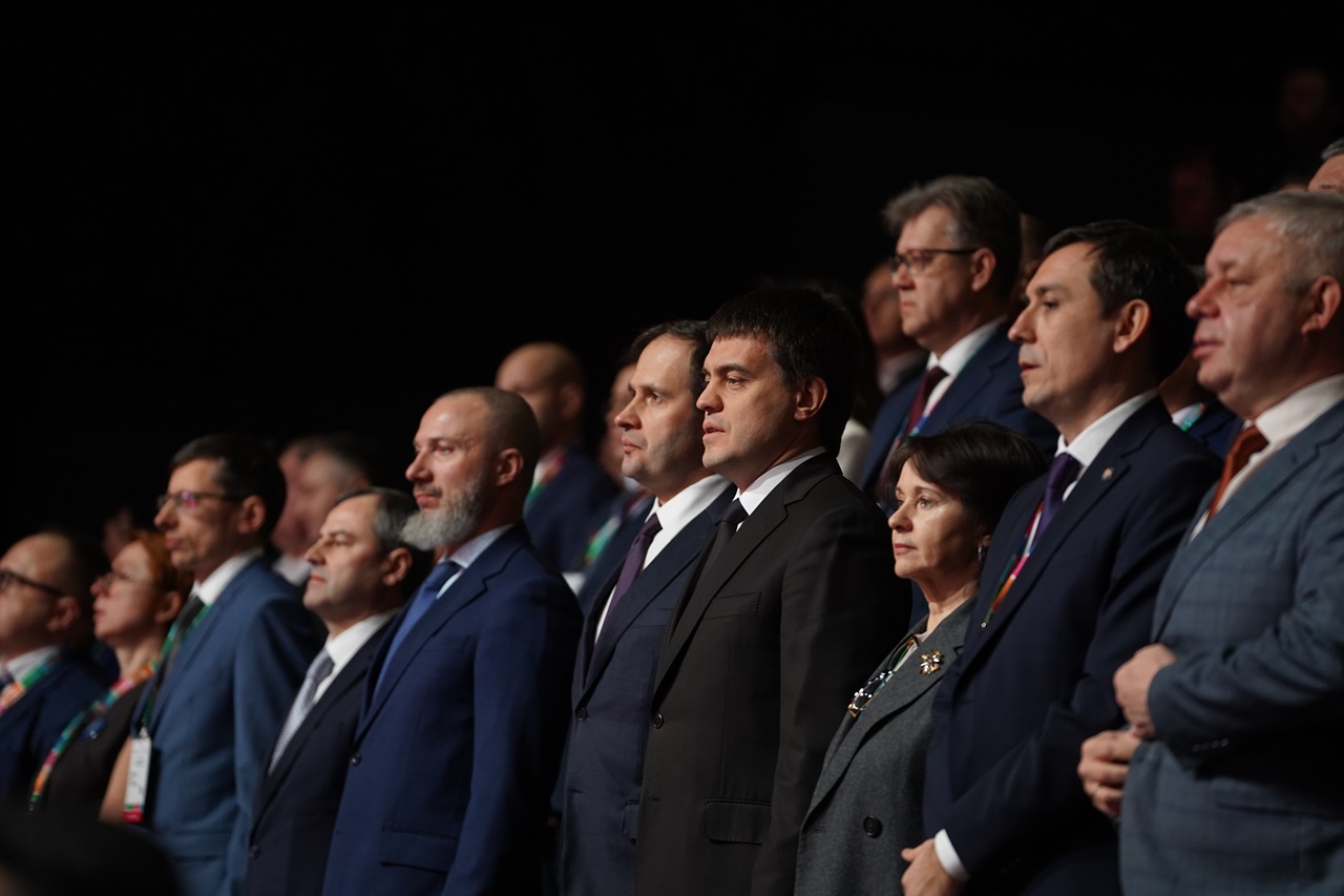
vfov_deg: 7.6
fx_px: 6745
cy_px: 448
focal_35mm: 181
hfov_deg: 11.4
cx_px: 672
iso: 1600
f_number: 2.8
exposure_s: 1/320
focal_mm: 180.7
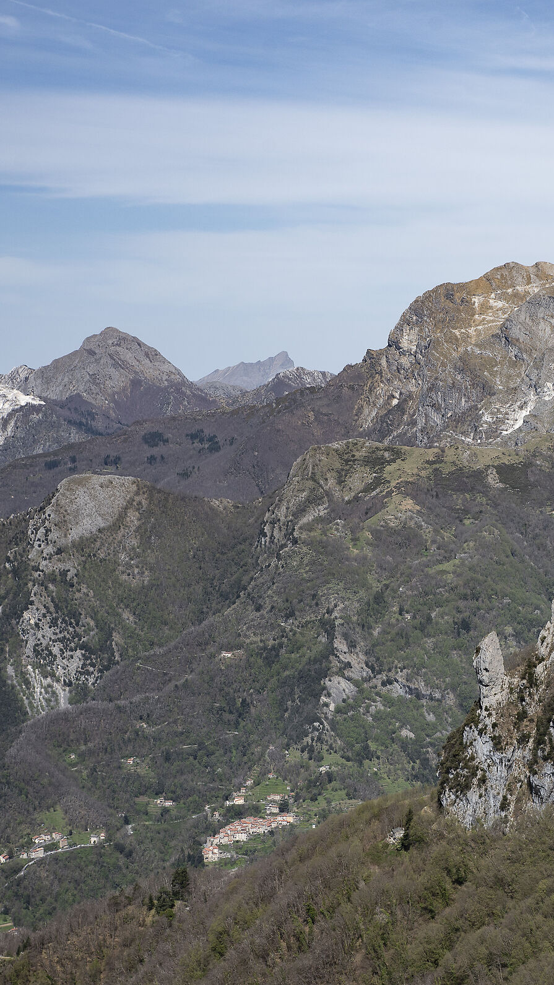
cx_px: 574
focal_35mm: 79
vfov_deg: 26.9
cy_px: 490
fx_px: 2064
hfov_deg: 15.0
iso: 100
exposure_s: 1/320
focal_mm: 50
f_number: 8
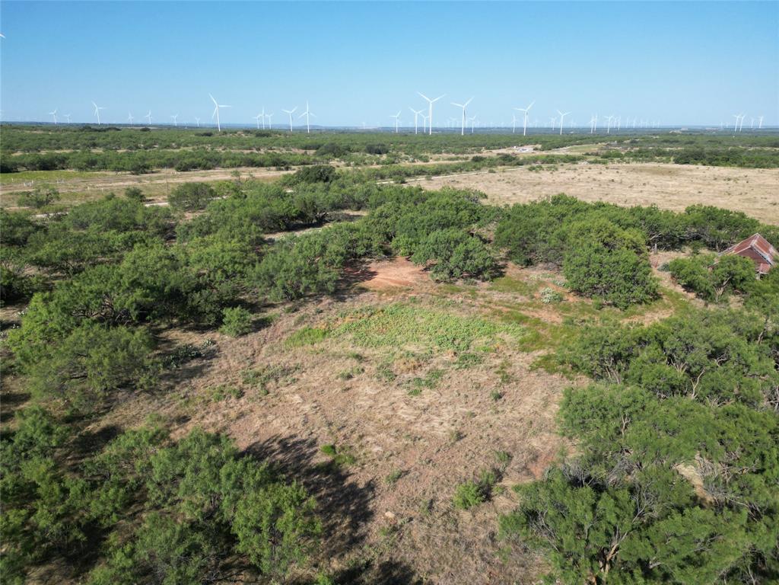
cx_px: 390
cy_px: 292
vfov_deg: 56.8
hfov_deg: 71.6
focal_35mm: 24
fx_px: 540
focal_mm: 6.72
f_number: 1.7
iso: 110
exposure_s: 1/2500
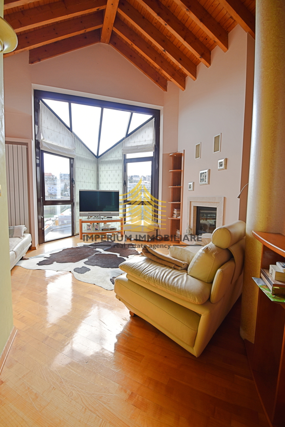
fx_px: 178
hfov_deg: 77.3
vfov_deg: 100.4
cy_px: 214
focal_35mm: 15
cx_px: 142
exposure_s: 1/80
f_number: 4.5
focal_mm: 10
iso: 100
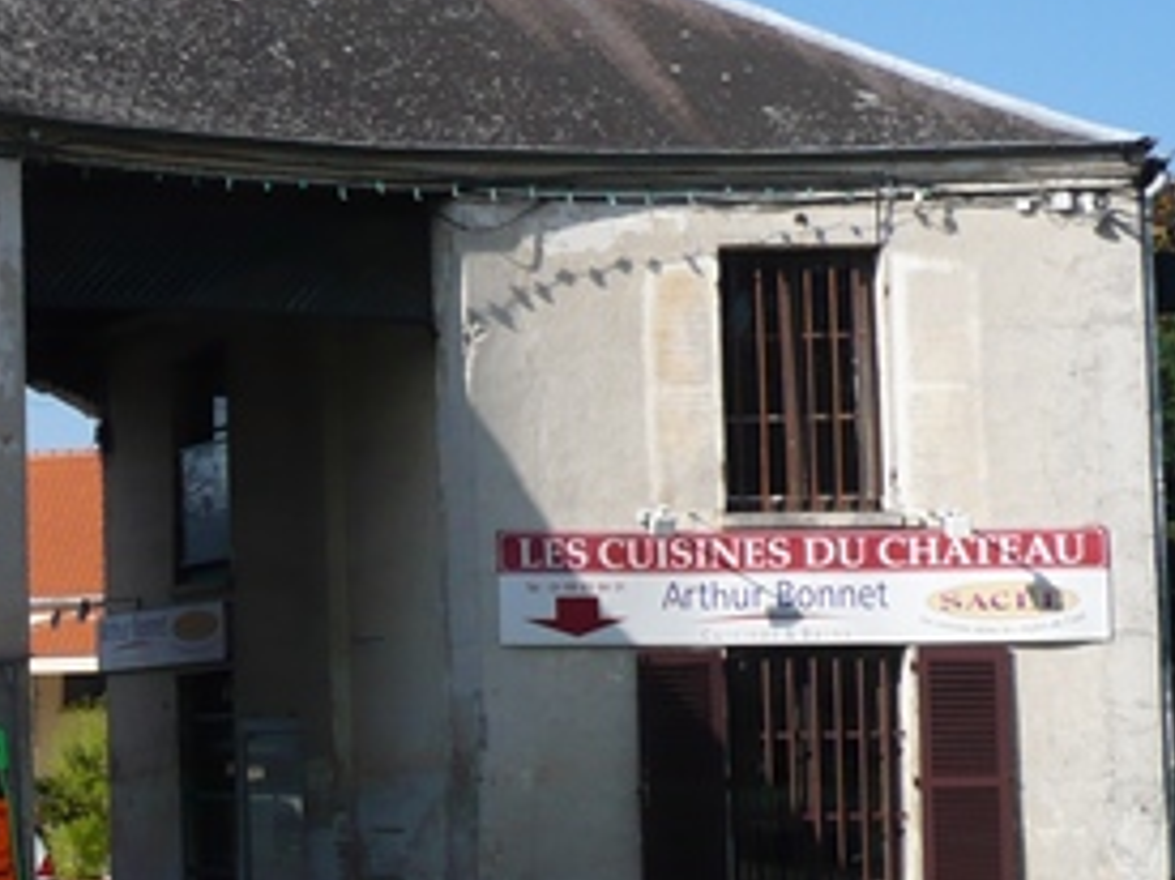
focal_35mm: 89
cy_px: 506
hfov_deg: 20.8
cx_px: -171
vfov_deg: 16.6
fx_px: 3020
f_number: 8
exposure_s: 1/250
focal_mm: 5.8
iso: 100
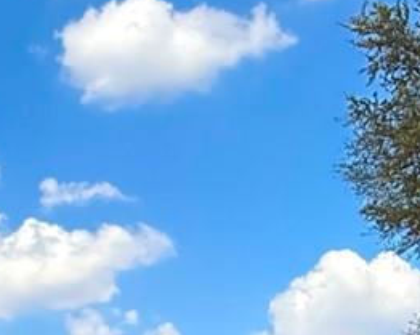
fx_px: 1329
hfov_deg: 17.2
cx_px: -71
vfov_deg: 13.2
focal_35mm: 107
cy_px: 566
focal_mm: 2.22
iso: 50
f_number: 2.2
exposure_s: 1/1848
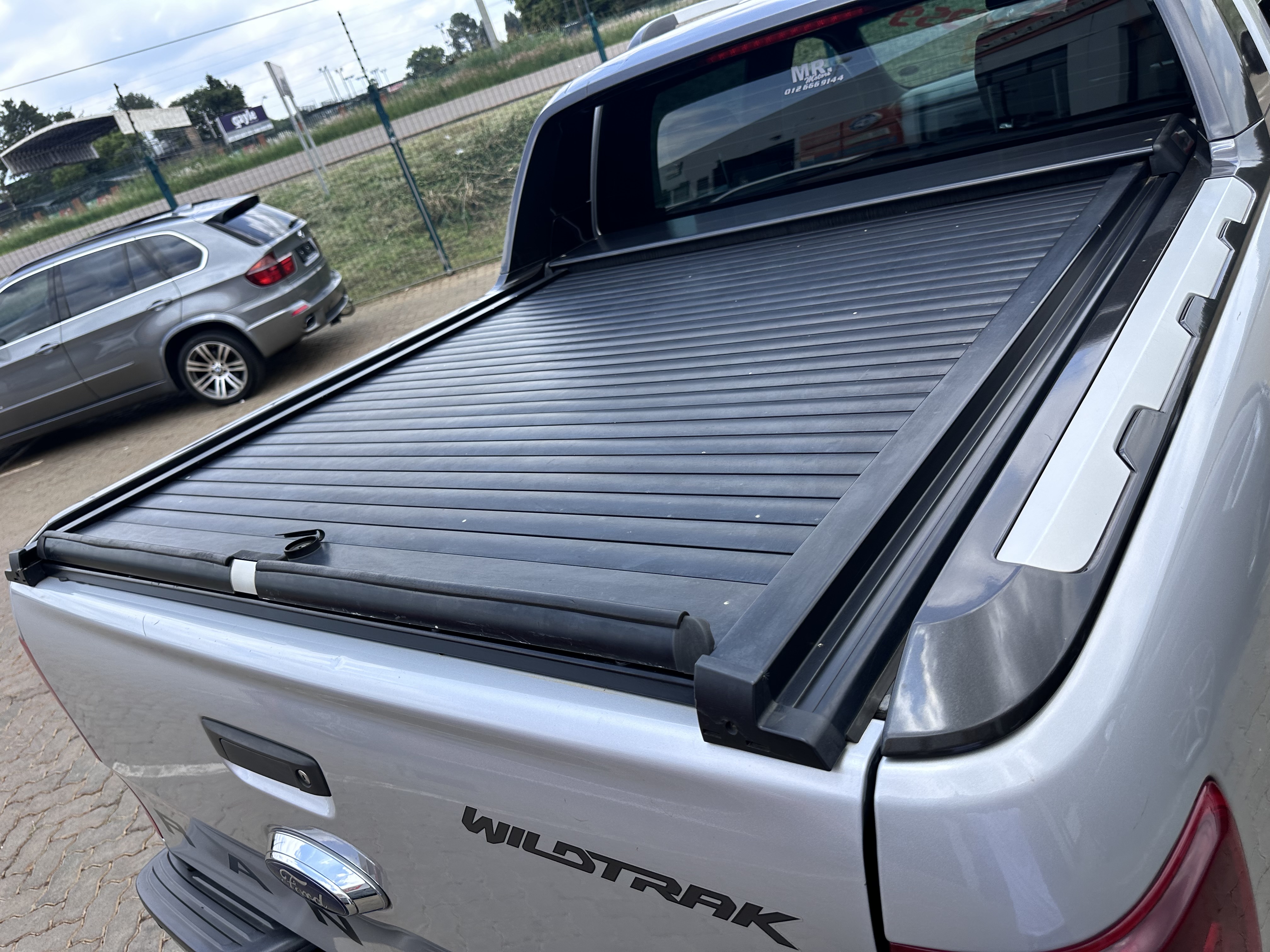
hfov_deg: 71.6
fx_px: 881
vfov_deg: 56.8
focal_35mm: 24
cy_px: 476
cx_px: 635
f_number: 1.78
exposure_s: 1/2203
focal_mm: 6.86
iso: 80
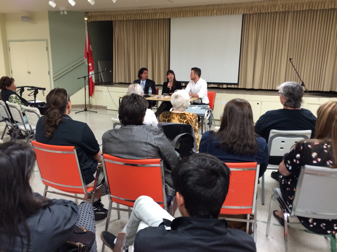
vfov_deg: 48.2
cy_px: 126
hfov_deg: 61.7
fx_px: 282
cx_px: 168
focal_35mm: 29
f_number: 2.2
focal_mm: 4.15
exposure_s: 1/30
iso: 200
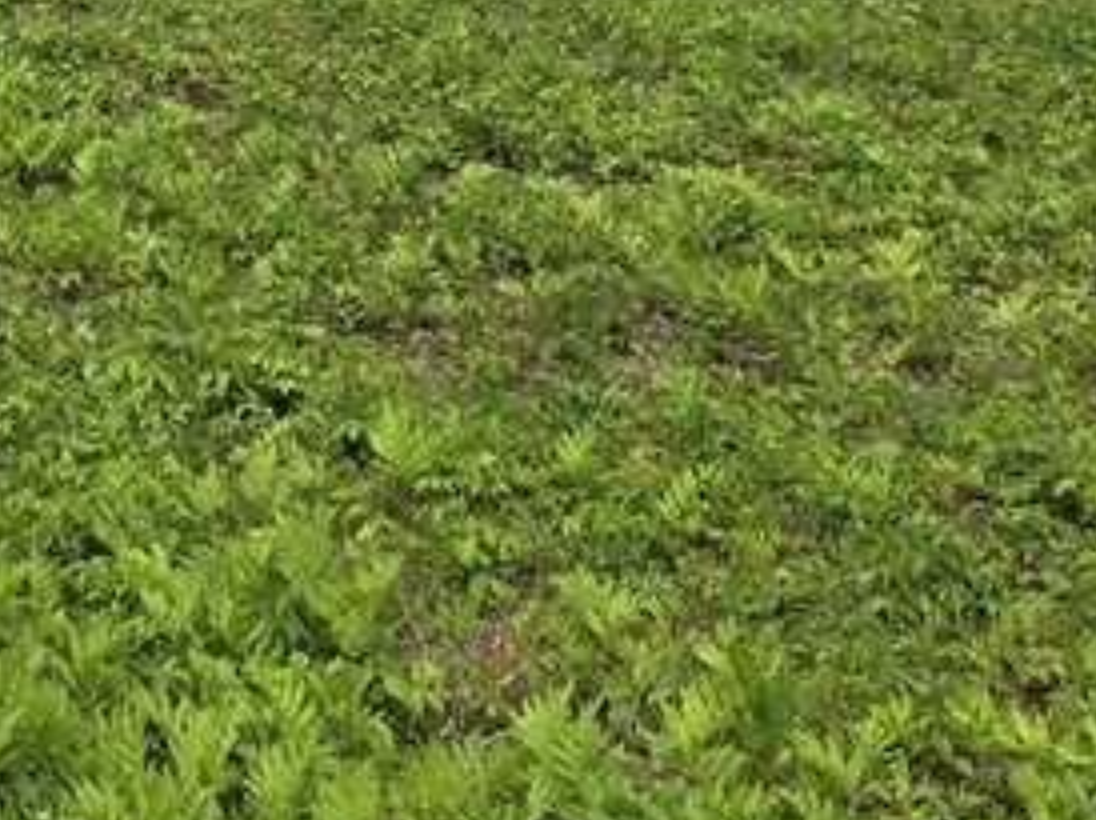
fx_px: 2721
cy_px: -536
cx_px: -240
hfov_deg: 21.1
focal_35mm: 86
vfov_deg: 15.3
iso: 25
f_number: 1.8
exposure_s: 1/1563
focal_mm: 5.4
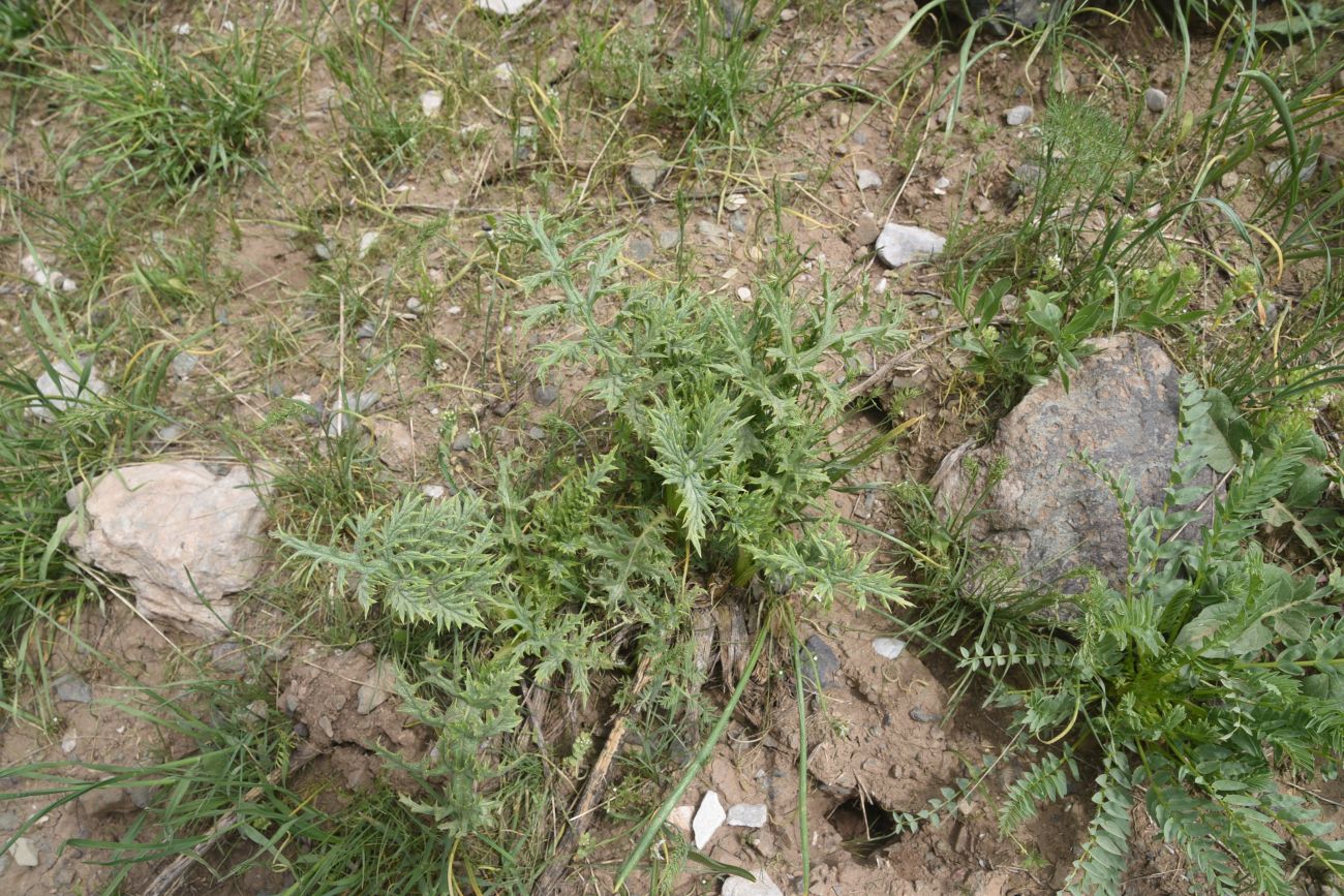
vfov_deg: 41.1
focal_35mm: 32
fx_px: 1195
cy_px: 448
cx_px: 672
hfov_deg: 58.7
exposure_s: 1/125
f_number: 11
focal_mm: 32
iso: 160
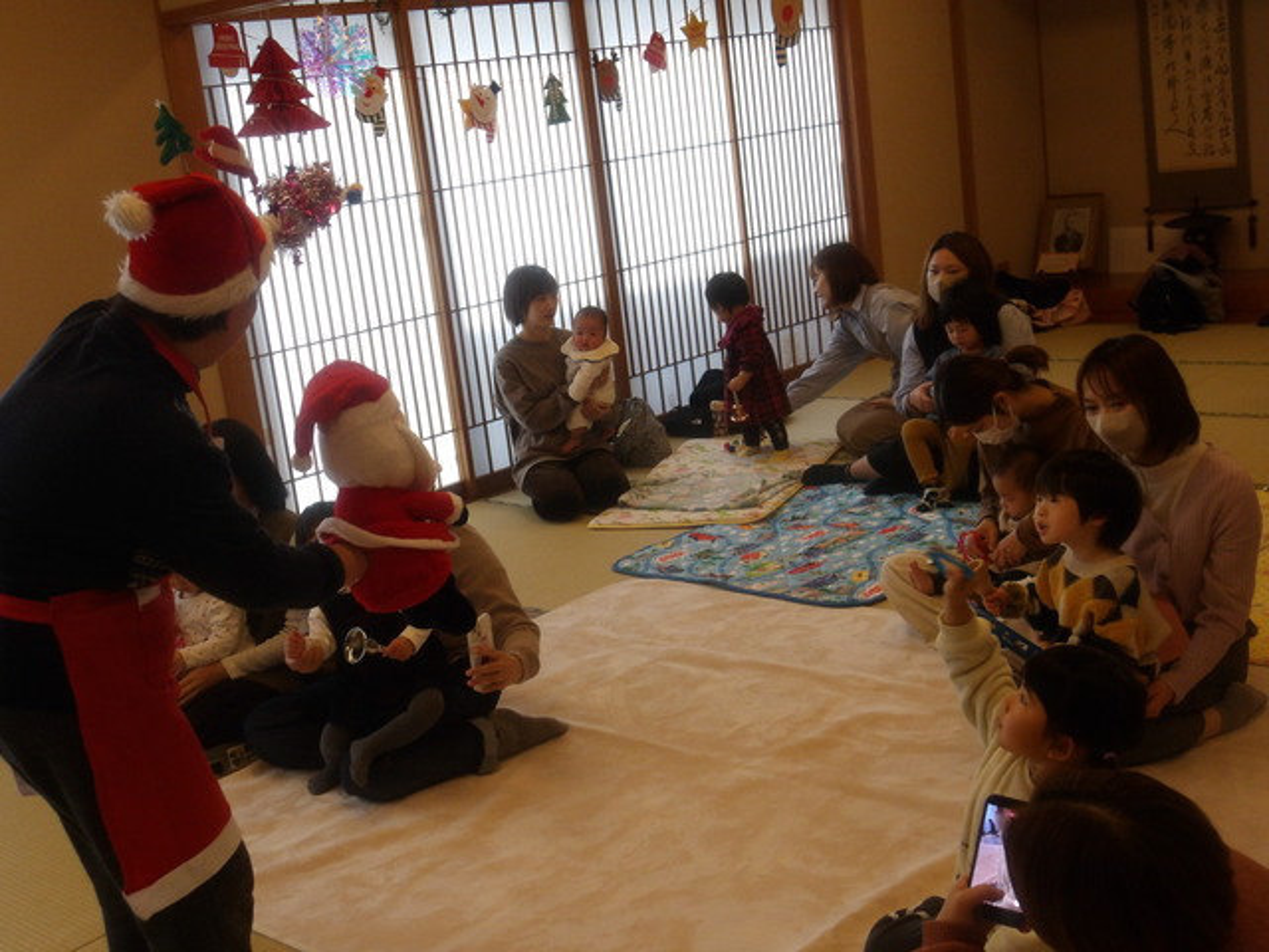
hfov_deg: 44.8
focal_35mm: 42
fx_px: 1540
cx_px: 634
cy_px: 476
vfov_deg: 34.3
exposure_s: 1/200
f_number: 3.7
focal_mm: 7.6
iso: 293
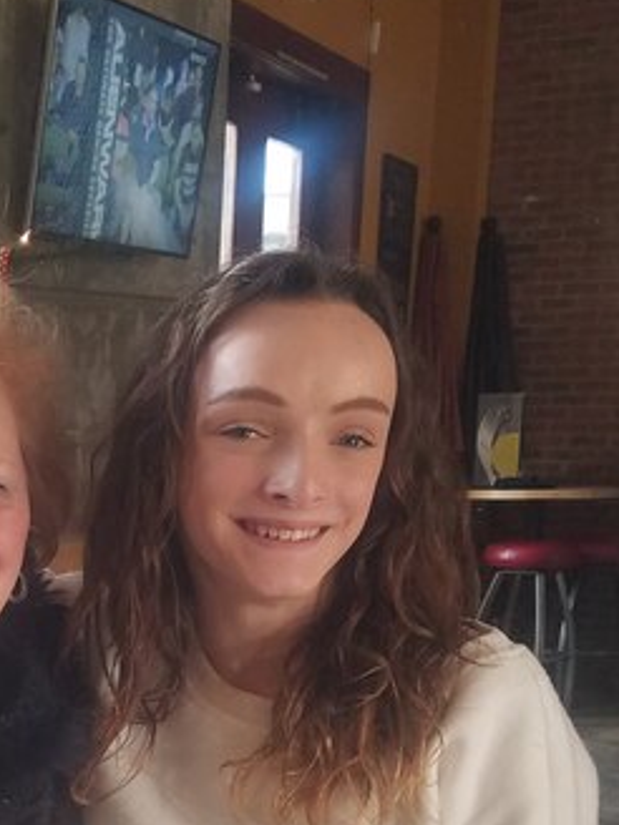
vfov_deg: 25.6
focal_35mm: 72
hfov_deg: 19.3
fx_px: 1717
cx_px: -116
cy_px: 841
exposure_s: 1/60
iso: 125
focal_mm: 4.2
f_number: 1.7
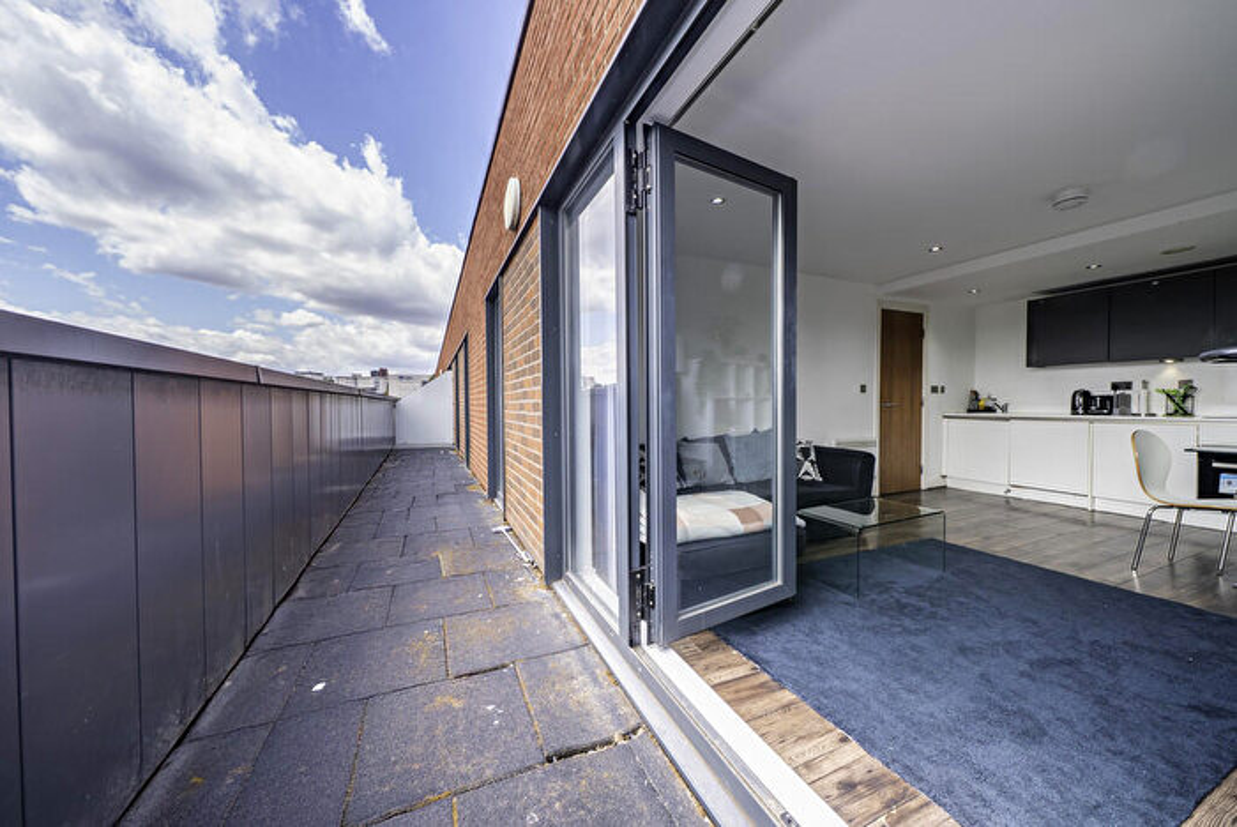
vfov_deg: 90.1
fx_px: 413
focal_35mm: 12
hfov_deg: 112.6
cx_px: 618
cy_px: 414
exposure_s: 1/20
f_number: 13
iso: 80
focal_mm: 12
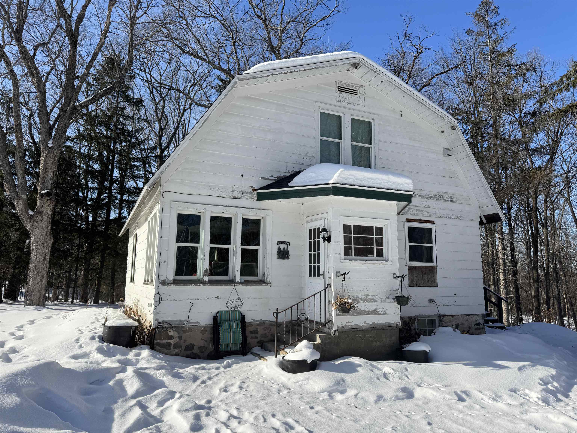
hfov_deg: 71.6
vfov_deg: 56.8
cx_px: 288
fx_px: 400
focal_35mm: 24
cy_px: 216
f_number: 1.78
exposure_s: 1/4608
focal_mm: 6.76
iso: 80
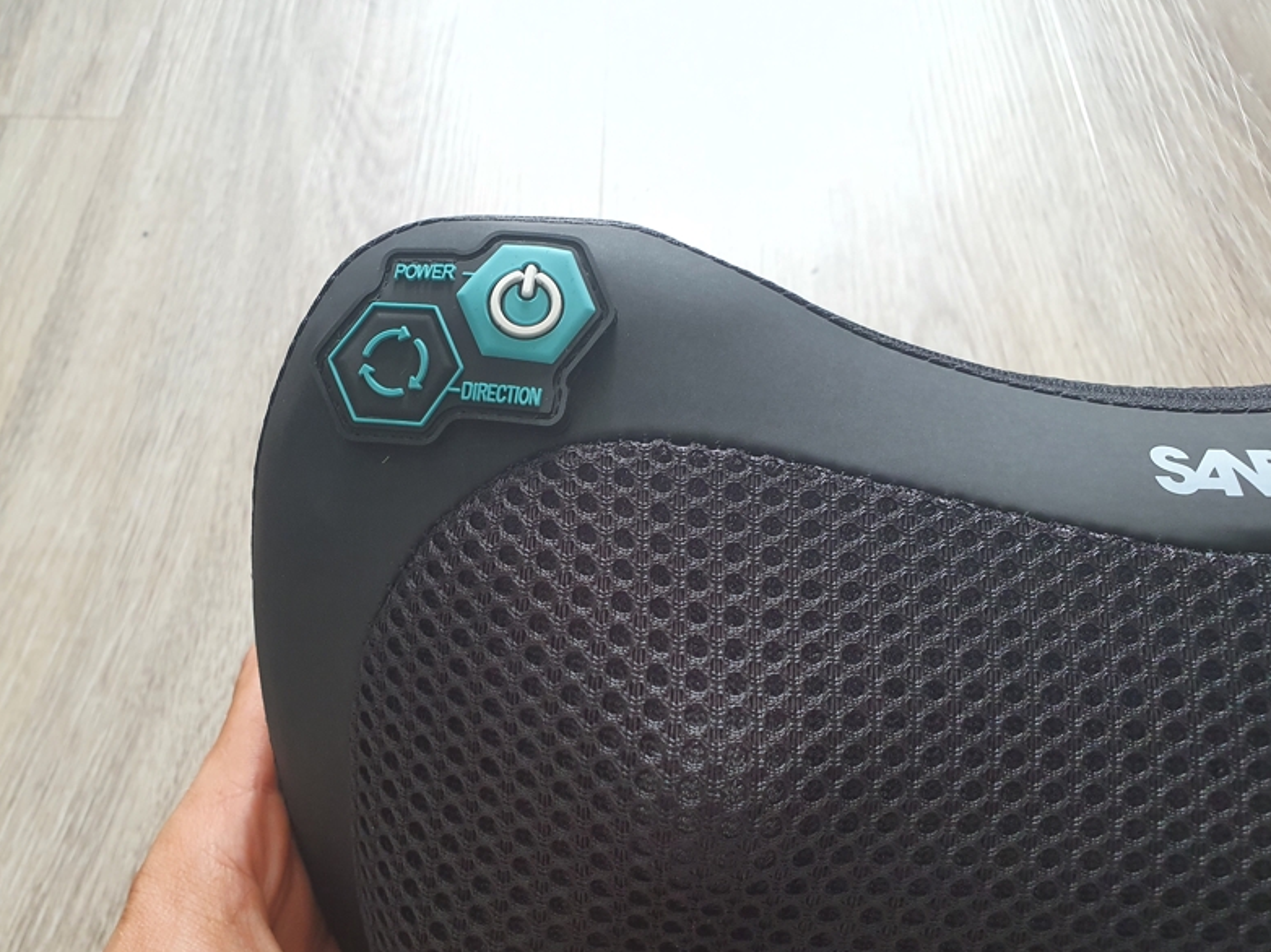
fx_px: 1064
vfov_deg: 48.1
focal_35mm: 29
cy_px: 525
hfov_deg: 61.6
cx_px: 587
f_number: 2.4
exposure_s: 1/50
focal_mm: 4.32
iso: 200
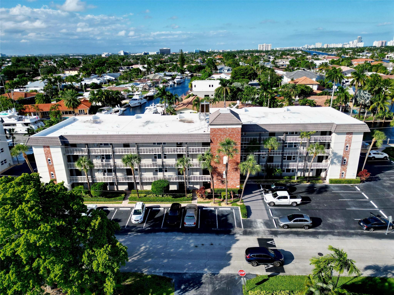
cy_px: 148
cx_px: 197
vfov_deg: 56.8
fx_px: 273
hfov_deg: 71.6
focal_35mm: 24
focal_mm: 6.72
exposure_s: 1/2500
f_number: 1.7
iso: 120
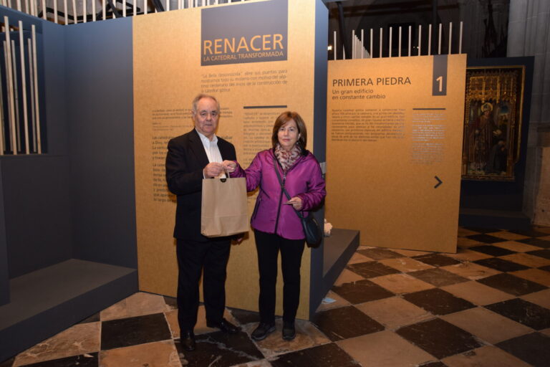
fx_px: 390
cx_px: 275
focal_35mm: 26
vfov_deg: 50.4
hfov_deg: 70.4
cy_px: 184
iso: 800
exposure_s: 1/125
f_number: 6.3
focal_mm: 17
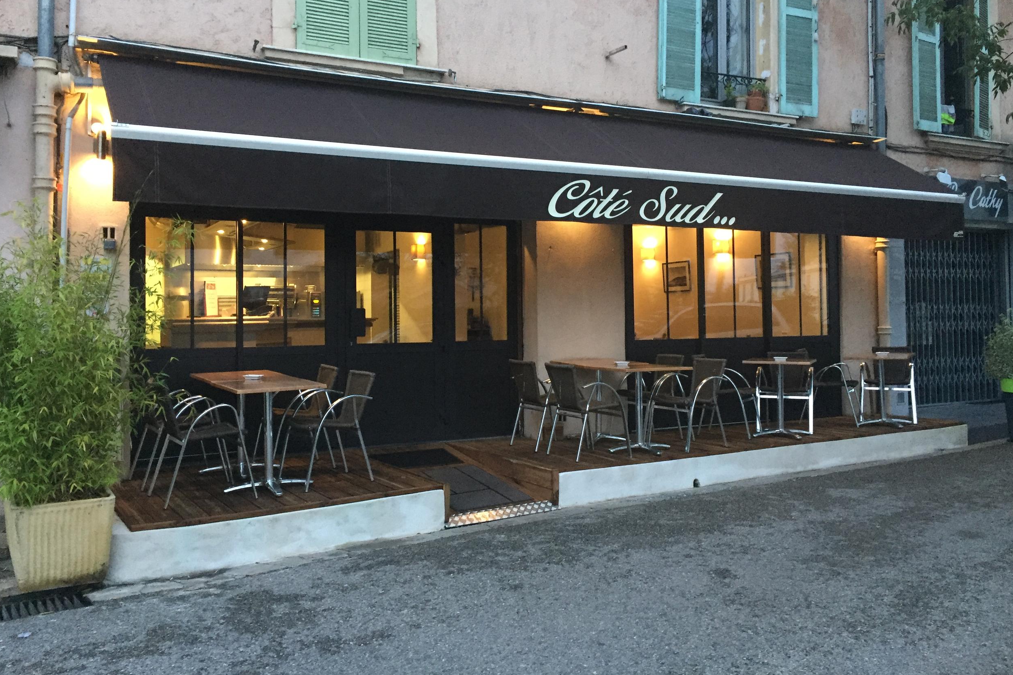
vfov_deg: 42.3
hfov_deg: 60.3
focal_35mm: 31
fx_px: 872
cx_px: 503
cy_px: 295
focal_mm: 4.15
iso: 250
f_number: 2.2
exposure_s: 1/33
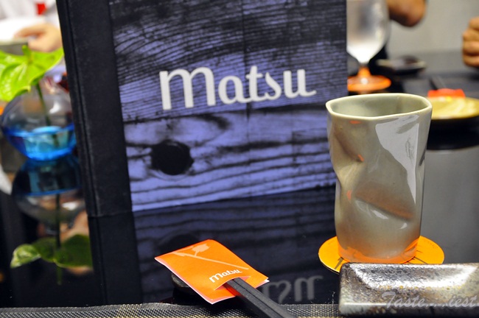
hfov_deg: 35.1
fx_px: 758
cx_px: 240
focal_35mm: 57
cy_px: 159
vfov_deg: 23.7
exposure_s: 1/80
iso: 1600
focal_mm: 38
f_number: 5.6
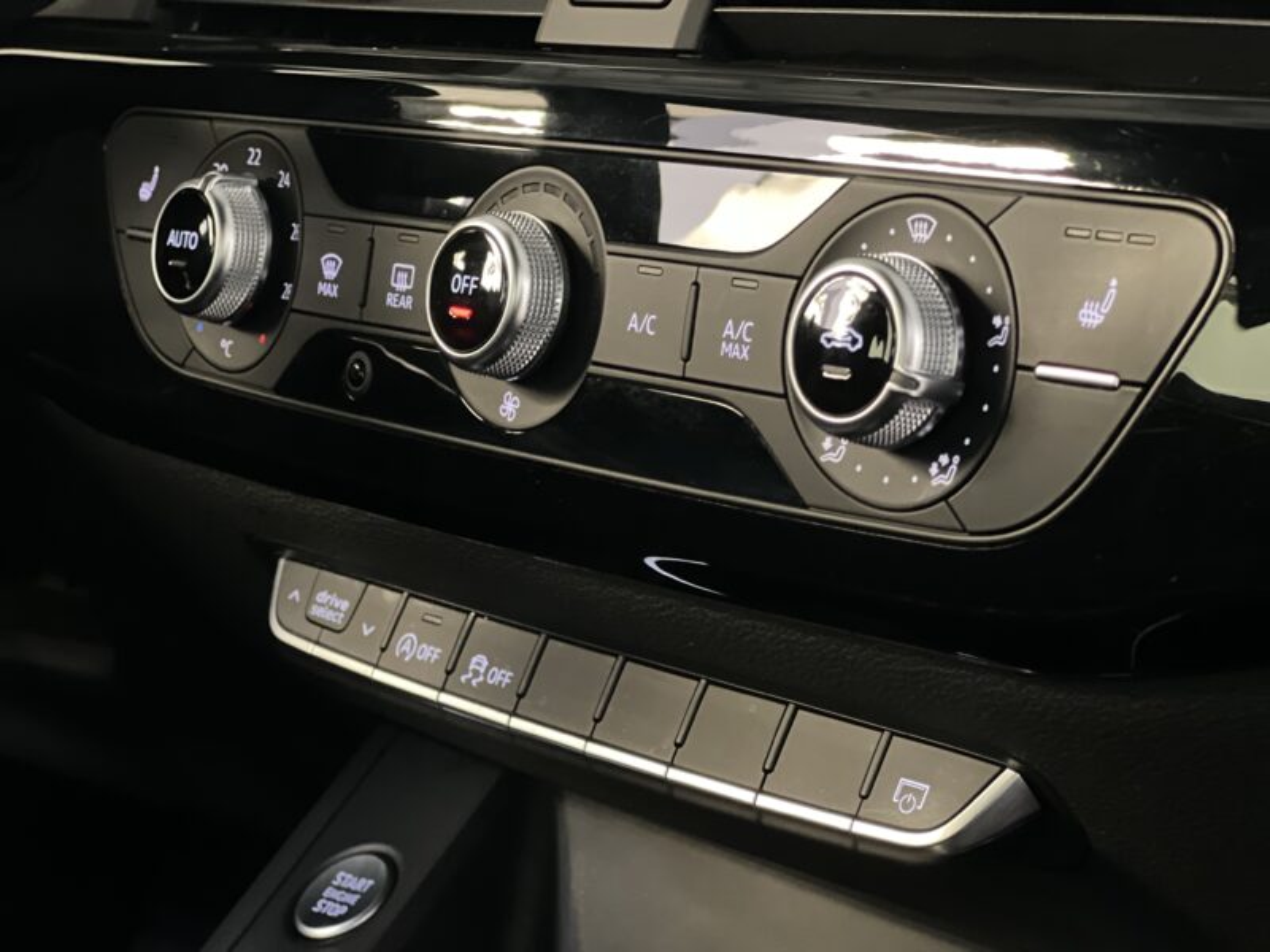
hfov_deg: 25.3
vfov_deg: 19.1
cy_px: 476
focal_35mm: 77
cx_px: 635
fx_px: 2825
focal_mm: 9
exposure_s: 1/21
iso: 500
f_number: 2.8
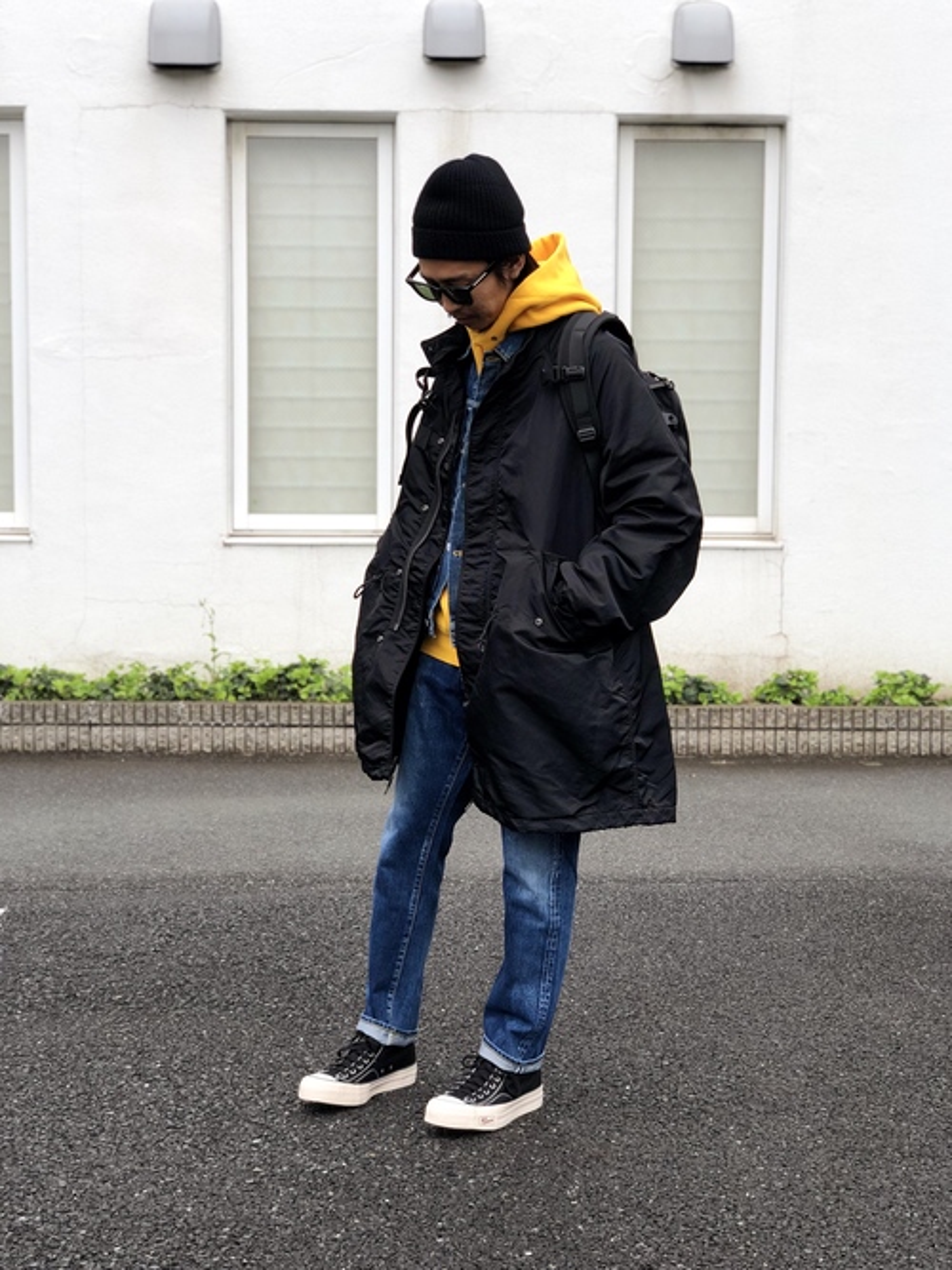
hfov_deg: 28.0
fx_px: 1907
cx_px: 476
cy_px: 635
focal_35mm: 52
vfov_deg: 36.8
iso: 16
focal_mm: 6
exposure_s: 1/60
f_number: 2.4
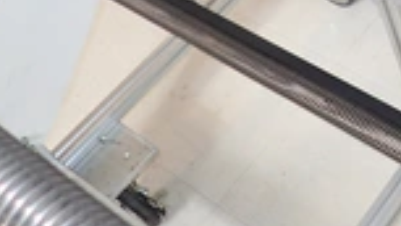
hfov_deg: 27.2
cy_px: -55
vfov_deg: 16.2
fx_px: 755
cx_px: 446
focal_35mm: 71
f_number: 2
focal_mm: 4.5
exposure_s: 1/40
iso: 200
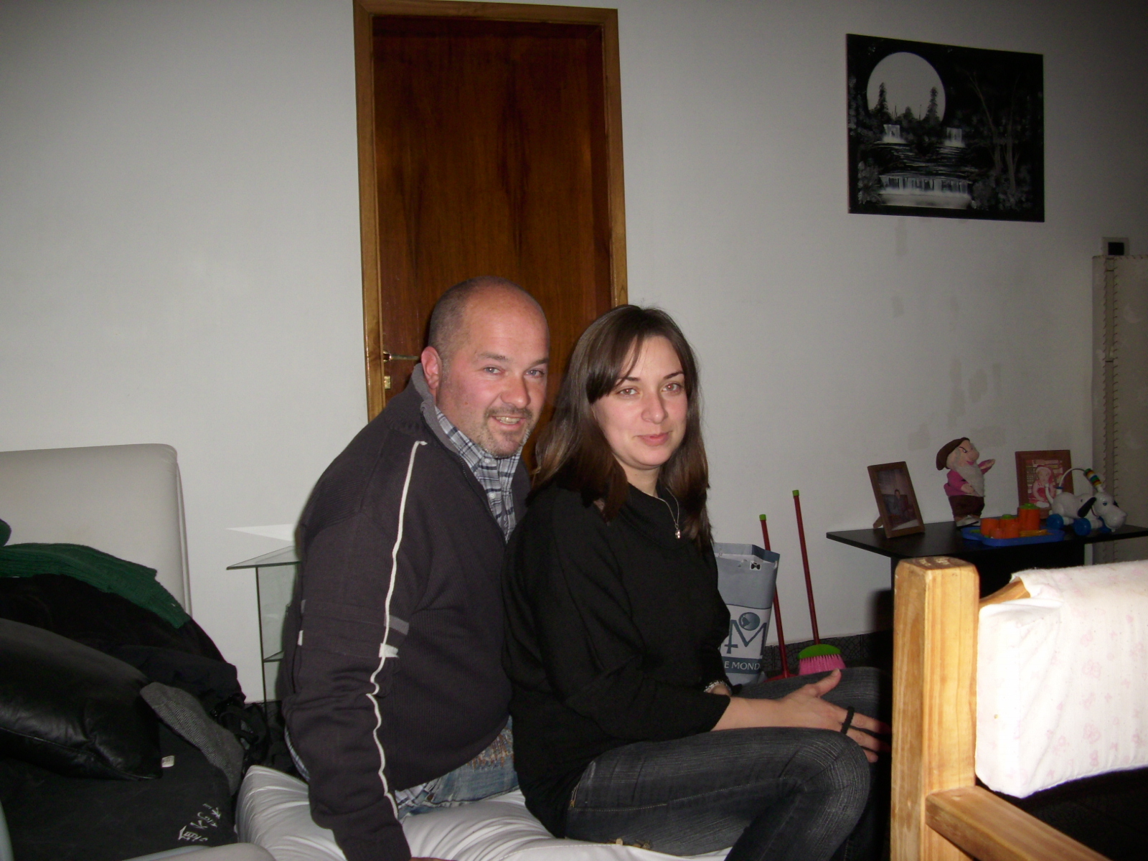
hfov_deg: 58.4
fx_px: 1028
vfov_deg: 45.4
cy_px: 430
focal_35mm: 31
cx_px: 574
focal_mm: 6.2
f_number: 2.8
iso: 100
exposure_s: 1/60
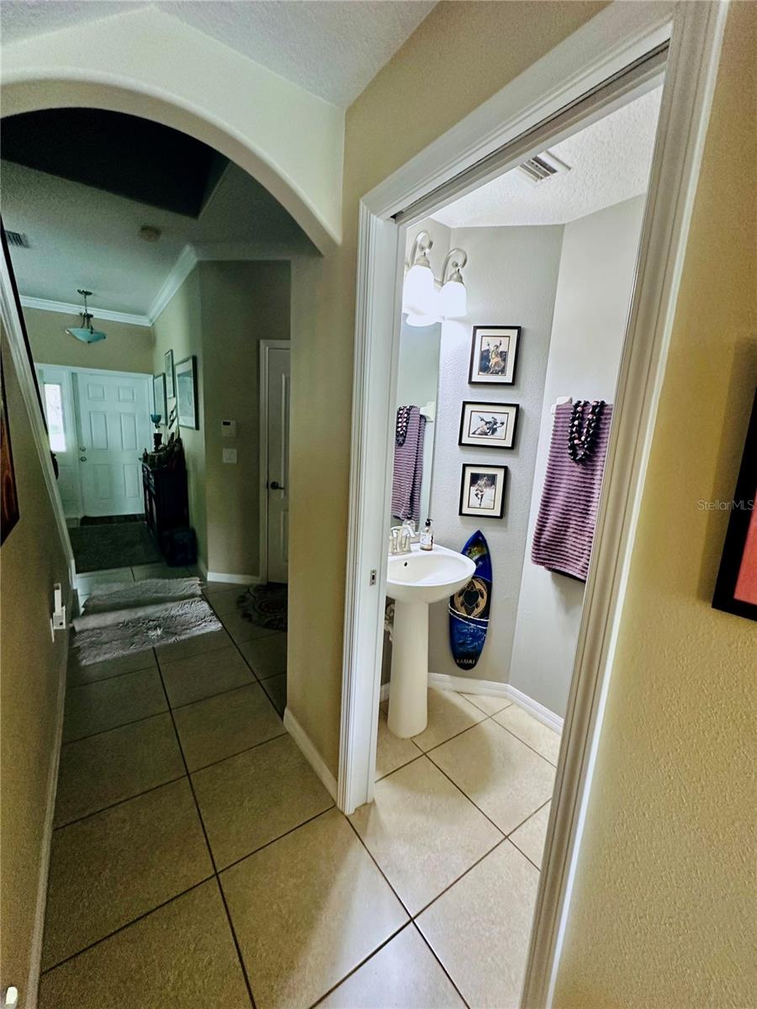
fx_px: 408
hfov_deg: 85.7
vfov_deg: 102.1
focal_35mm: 14
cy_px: 504
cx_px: 378
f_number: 2.2
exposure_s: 1/60
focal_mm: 2.22
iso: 250
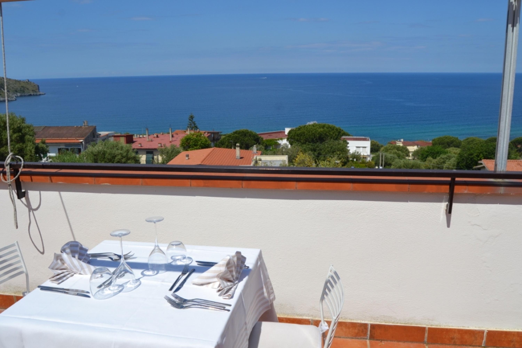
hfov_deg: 64.5
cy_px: 174
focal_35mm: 28
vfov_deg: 45.7
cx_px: 261
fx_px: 413
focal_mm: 19
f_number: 10
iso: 100
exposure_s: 1/400
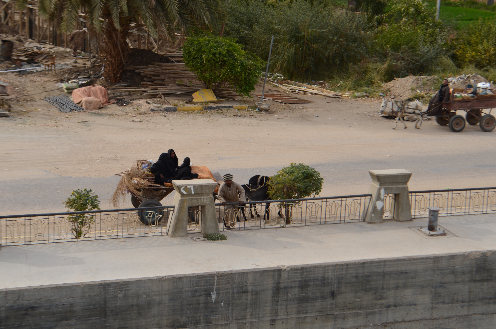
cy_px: 164
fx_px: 1134
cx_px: 248
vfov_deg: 16.5
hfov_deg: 24.7
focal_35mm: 82
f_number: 11
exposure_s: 1/125
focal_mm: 55
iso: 110
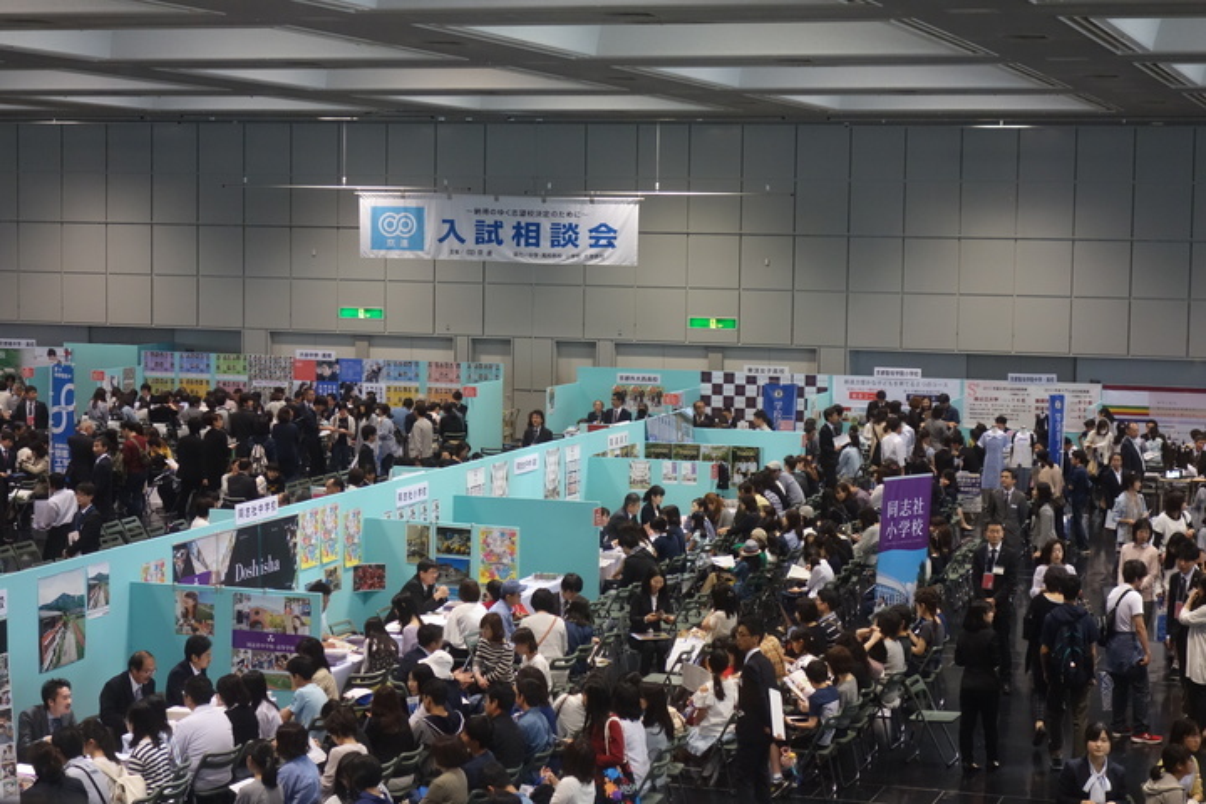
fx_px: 2479
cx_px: 603
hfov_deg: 27.3
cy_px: 402
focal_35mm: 74
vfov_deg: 18.4
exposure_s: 1/40
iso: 800
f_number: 4
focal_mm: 27.54
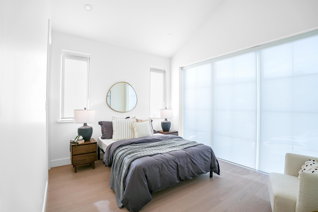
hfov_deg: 96.7
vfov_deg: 73.8
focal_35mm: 16
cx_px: 159
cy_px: 106
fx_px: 141
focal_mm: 16
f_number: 6.3
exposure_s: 1/25
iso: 80
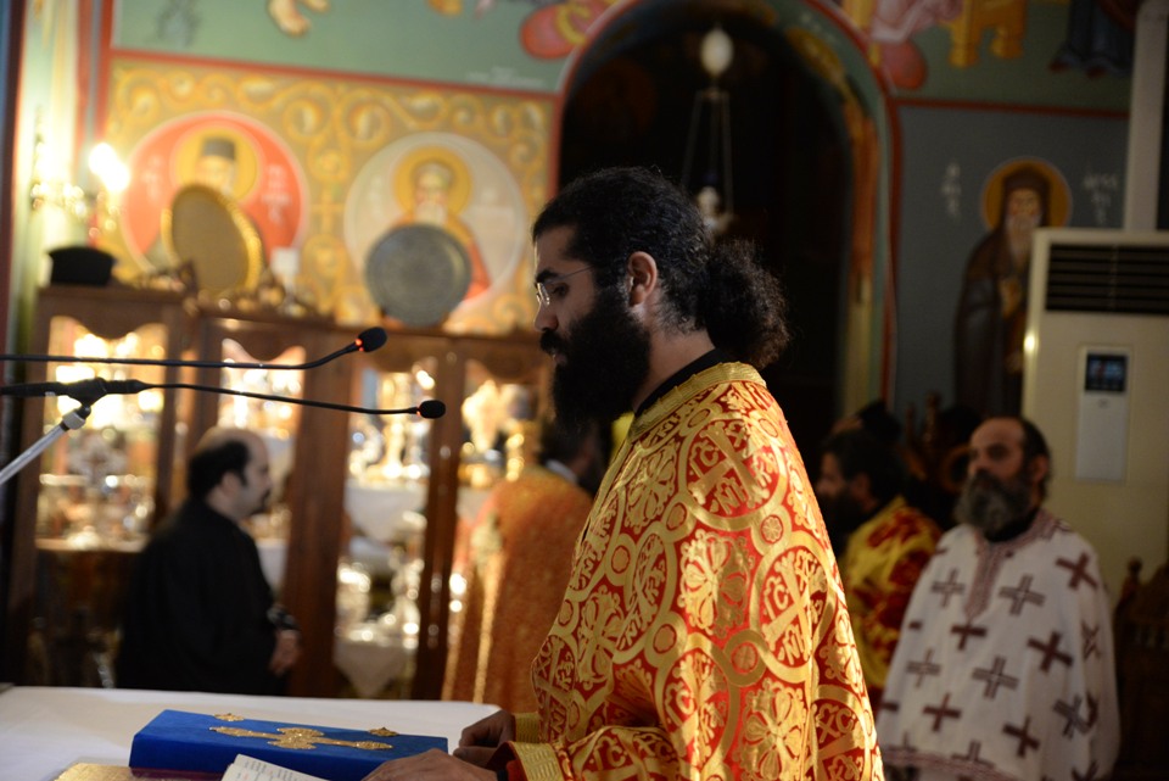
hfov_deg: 33.4
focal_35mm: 60
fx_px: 1949
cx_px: 584
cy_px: 390
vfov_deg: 22.6
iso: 2500
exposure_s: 1/50
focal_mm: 60
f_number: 2.8
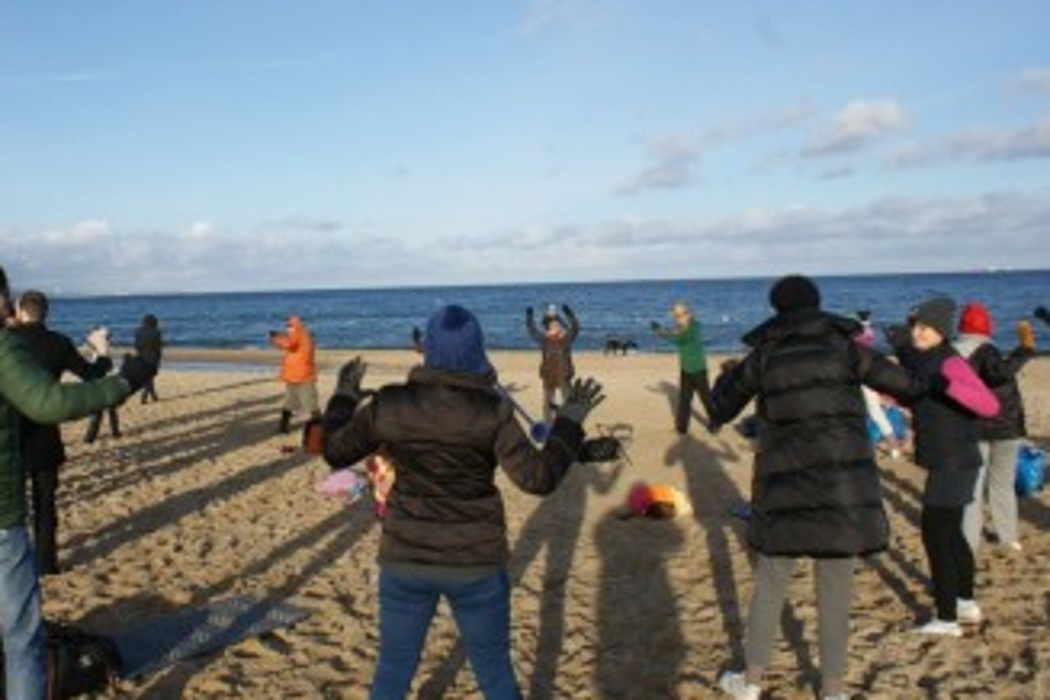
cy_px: 329
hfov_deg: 56.7
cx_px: 411
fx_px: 962
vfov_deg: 40.0
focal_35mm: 33
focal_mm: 18
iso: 100
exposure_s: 1/125
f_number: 10
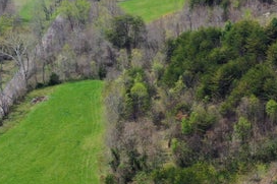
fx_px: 761
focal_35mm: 99
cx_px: 313
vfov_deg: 13.8
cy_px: 64
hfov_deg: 19.6
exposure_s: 1/240
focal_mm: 10.26
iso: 100
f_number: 5
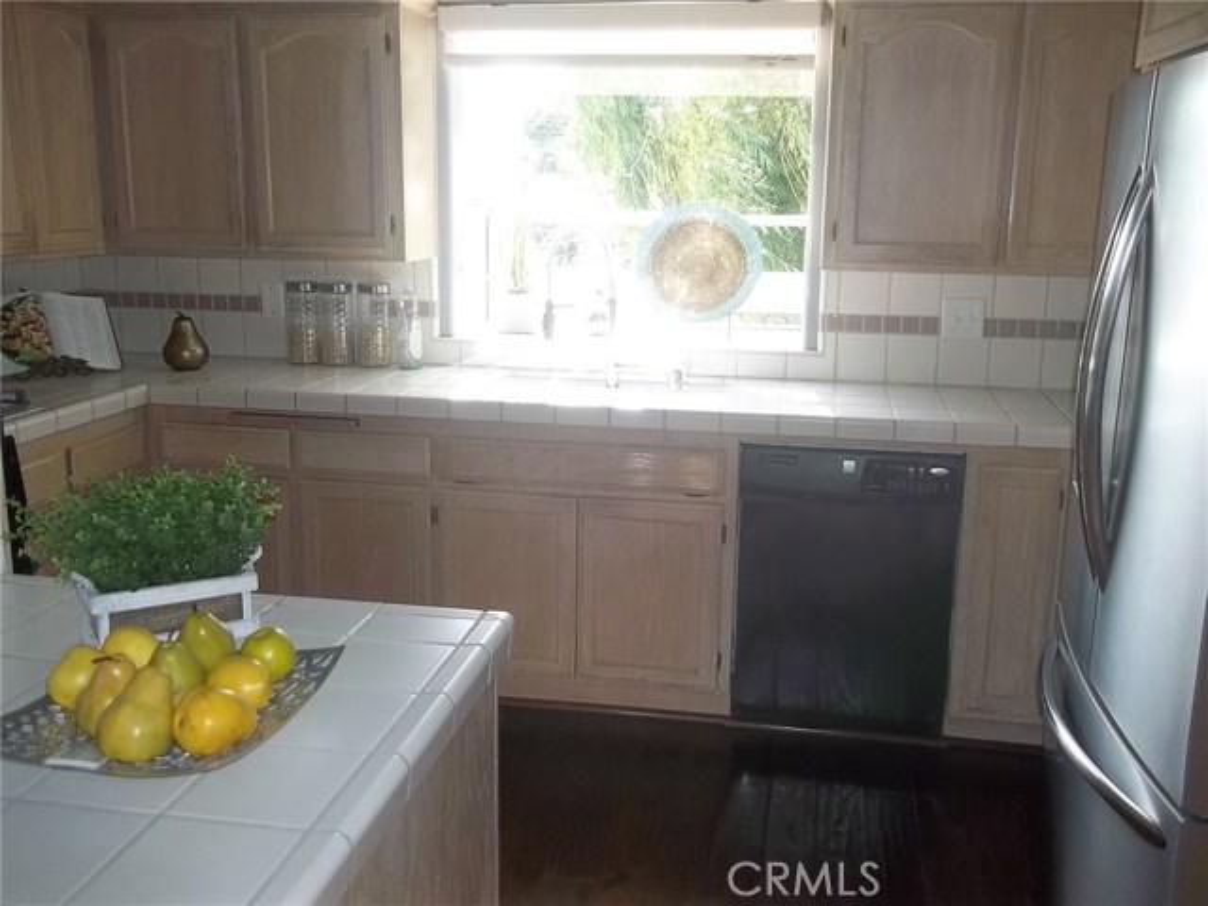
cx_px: 604
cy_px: 453
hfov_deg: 56.8
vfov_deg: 44.2
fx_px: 1117
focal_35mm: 32
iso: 80
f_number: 2.9
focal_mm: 5.7
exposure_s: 1/80
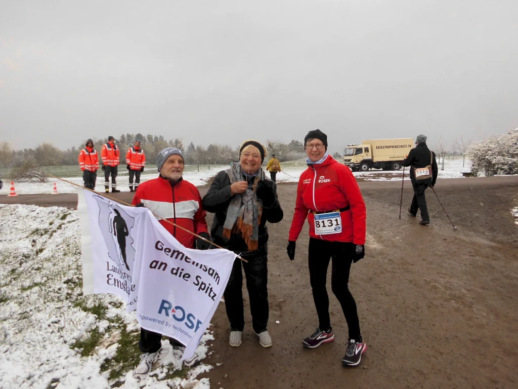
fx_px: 389
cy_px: 194
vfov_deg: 53.1
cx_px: 259
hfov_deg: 67.3
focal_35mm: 26
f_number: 3.2
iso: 64
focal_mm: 4.6
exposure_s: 1/320
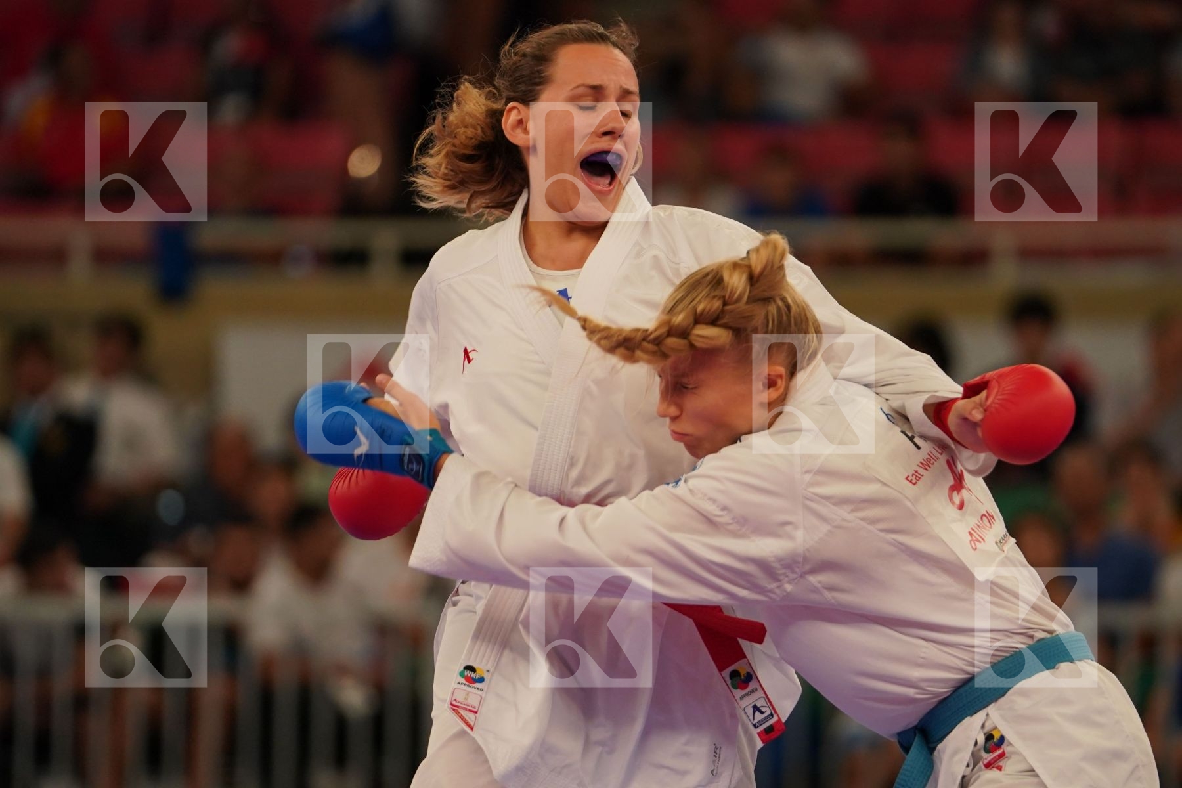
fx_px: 9751
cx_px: 591
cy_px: 394
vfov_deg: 4.6
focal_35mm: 297
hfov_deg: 6.9
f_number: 2.8
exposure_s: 1/1000
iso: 1600
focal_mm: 198
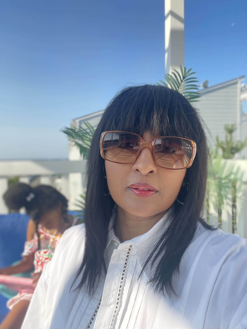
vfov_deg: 60.0
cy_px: 164
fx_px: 285
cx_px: 124
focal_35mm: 30
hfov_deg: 46.8
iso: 32
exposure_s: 1/443
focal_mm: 2.71
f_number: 2.2
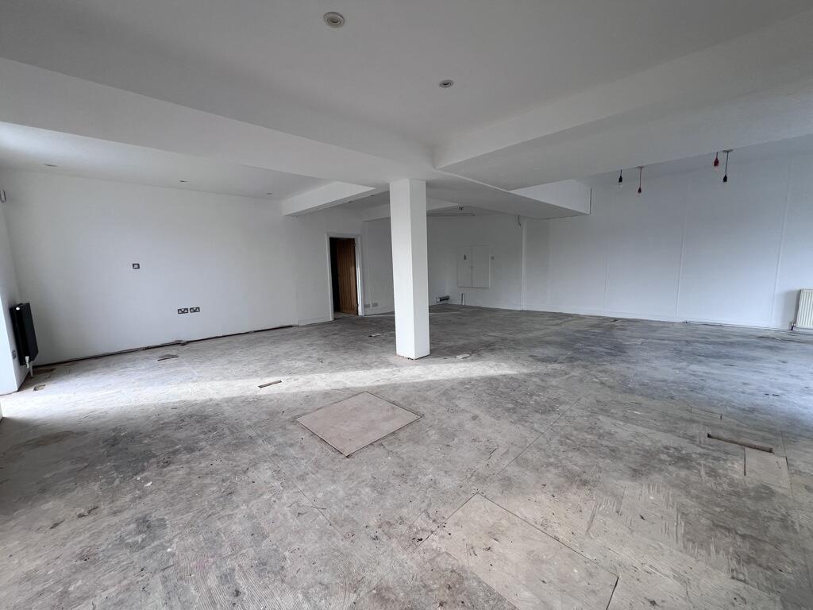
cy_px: 305
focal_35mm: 13
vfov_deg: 89.9
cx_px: 406
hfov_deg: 106.2
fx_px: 305
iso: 32
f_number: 1.8
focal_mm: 1.57
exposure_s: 1/99
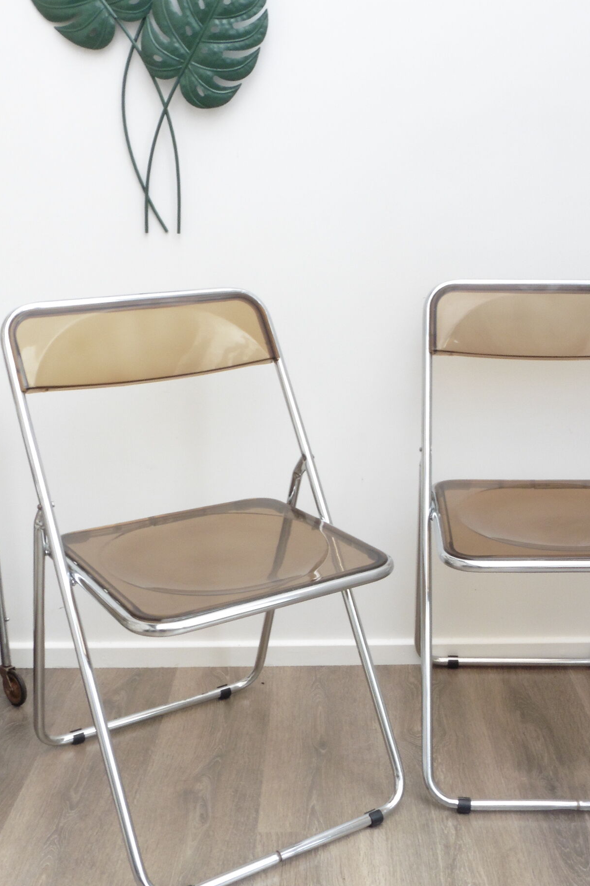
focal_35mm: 40
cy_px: 472
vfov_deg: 48.4
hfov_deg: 33.3
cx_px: 358
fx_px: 983
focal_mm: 6.1
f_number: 8
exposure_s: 1/15
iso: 200
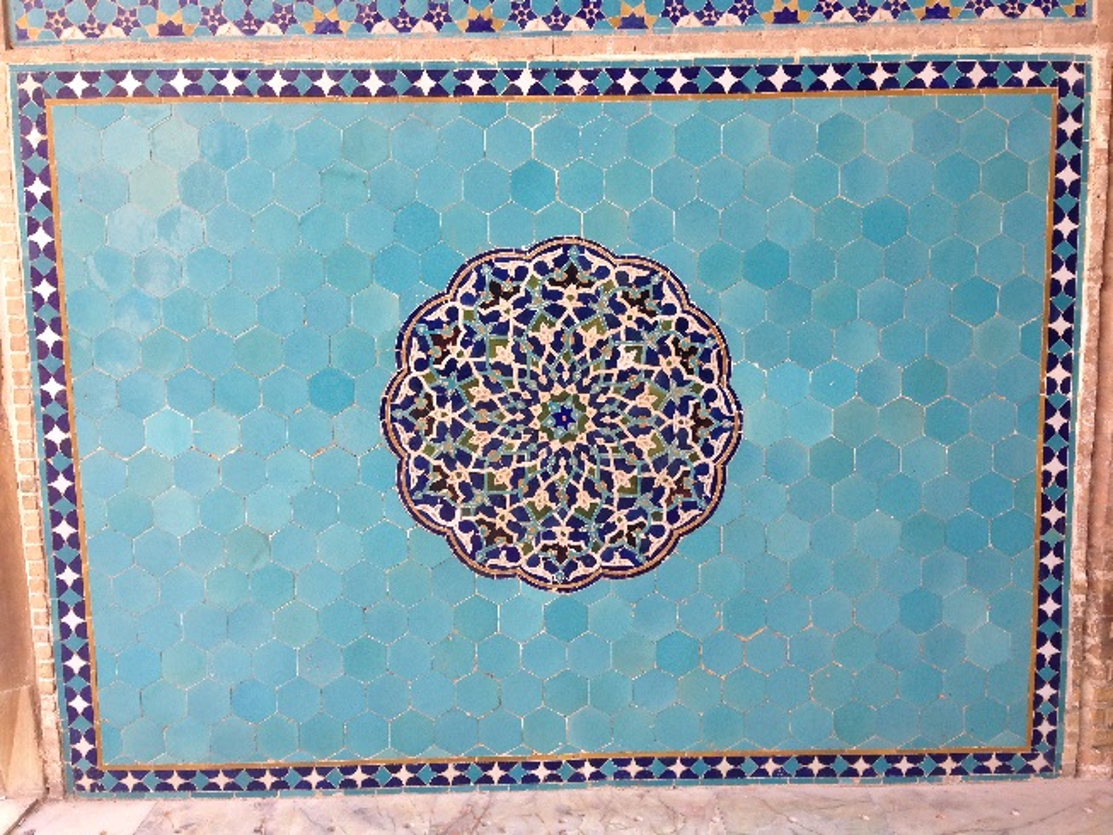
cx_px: 556
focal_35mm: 33
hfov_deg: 55.3
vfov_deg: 43.0
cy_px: 418
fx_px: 1061
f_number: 2.4
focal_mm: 4.12
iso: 50
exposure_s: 1/167
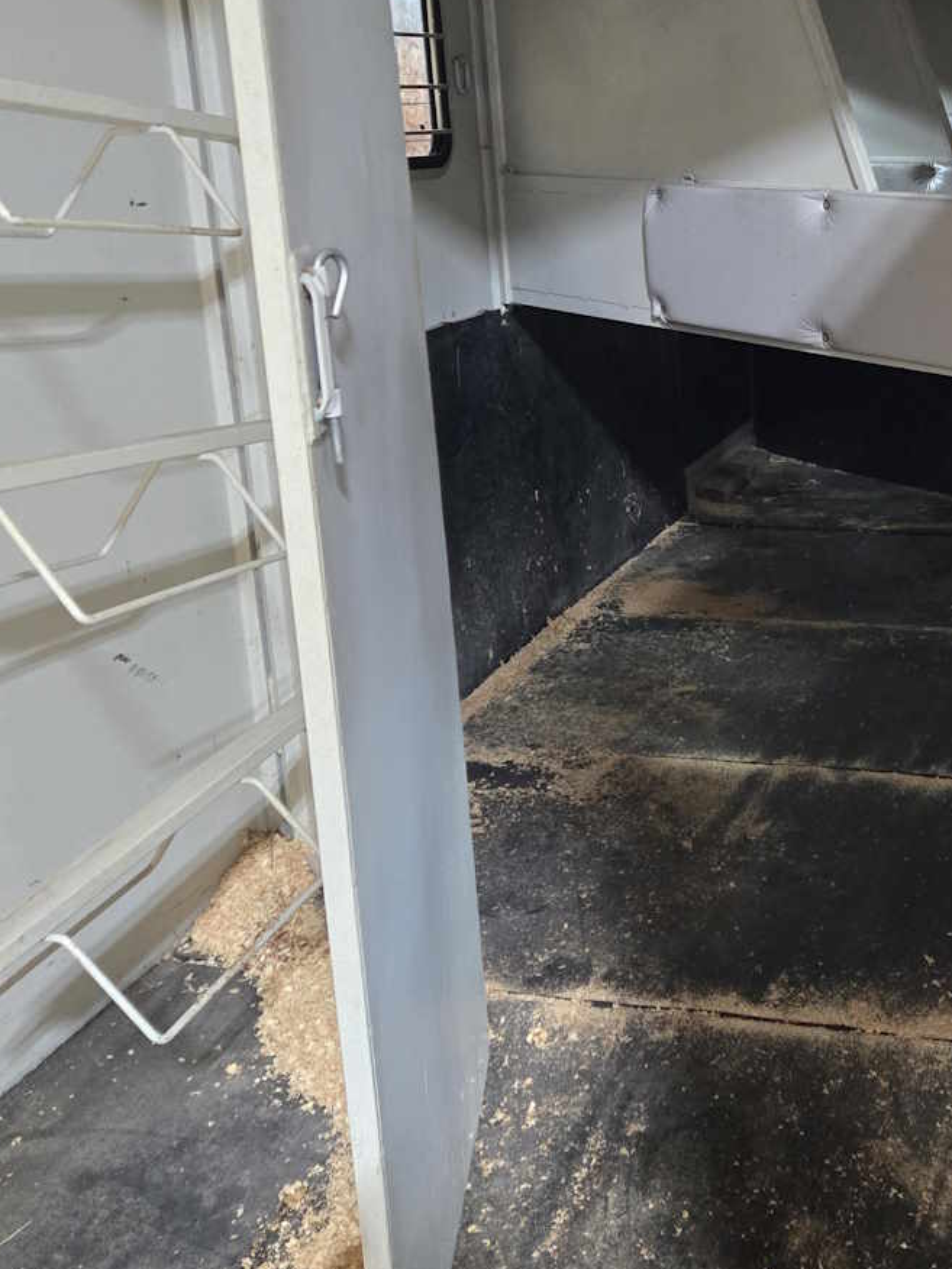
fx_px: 1540
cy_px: 468
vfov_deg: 44.4
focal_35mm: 42
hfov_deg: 32.9
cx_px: 823
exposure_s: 1/60
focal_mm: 5.4
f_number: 1.8
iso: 1600
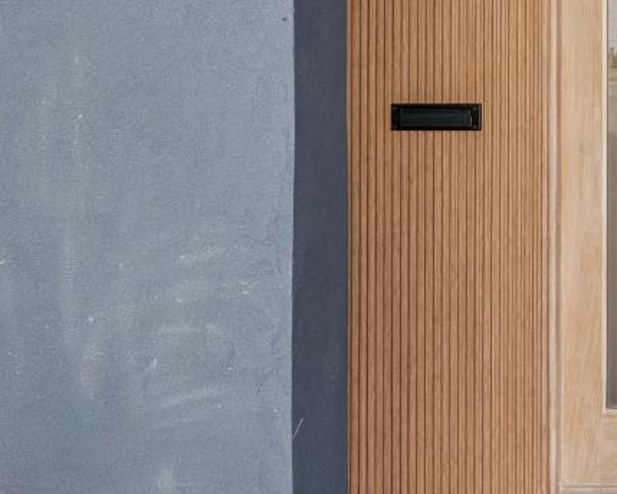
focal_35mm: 59
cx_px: 800
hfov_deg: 26.9
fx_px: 1078
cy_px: 45
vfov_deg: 25.0
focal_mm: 18
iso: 640
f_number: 8
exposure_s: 1/200
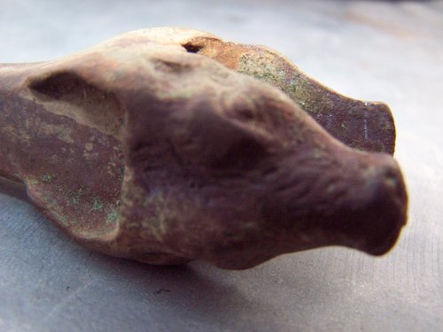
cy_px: 166
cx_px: 222
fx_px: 486
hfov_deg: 49.0
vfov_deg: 37.7
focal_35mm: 38
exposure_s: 1/180
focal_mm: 6.3
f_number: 2.8
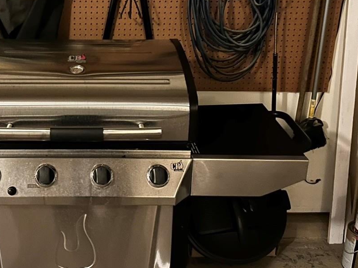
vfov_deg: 27.8
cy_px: 84
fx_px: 538
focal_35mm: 52
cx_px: 90
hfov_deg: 36.0
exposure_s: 1/15
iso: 640
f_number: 1.5
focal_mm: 5.7
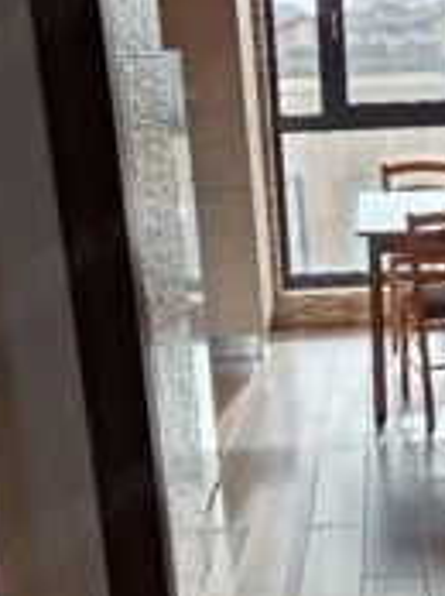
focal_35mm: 53
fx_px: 911
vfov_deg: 36.2
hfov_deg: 26.7
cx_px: 380
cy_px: 319
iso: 50
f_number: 1.8
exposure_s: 1/182
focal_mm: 5.4
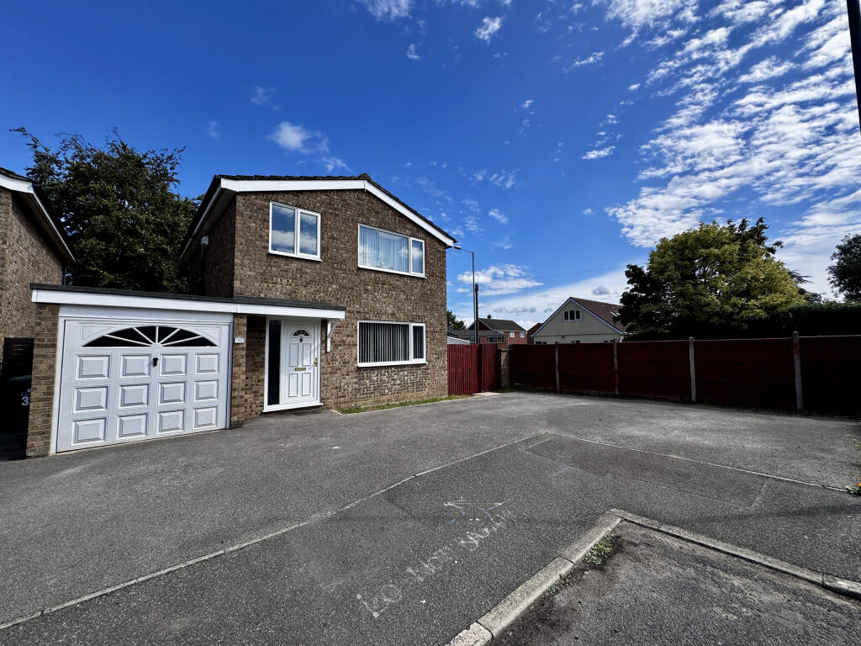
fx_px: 348
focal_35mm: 14
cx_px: 430
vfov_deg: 85.7
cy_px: 323
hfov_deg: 102.1
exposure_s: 1/1927
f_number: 2.2
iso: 50
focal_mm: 2.22
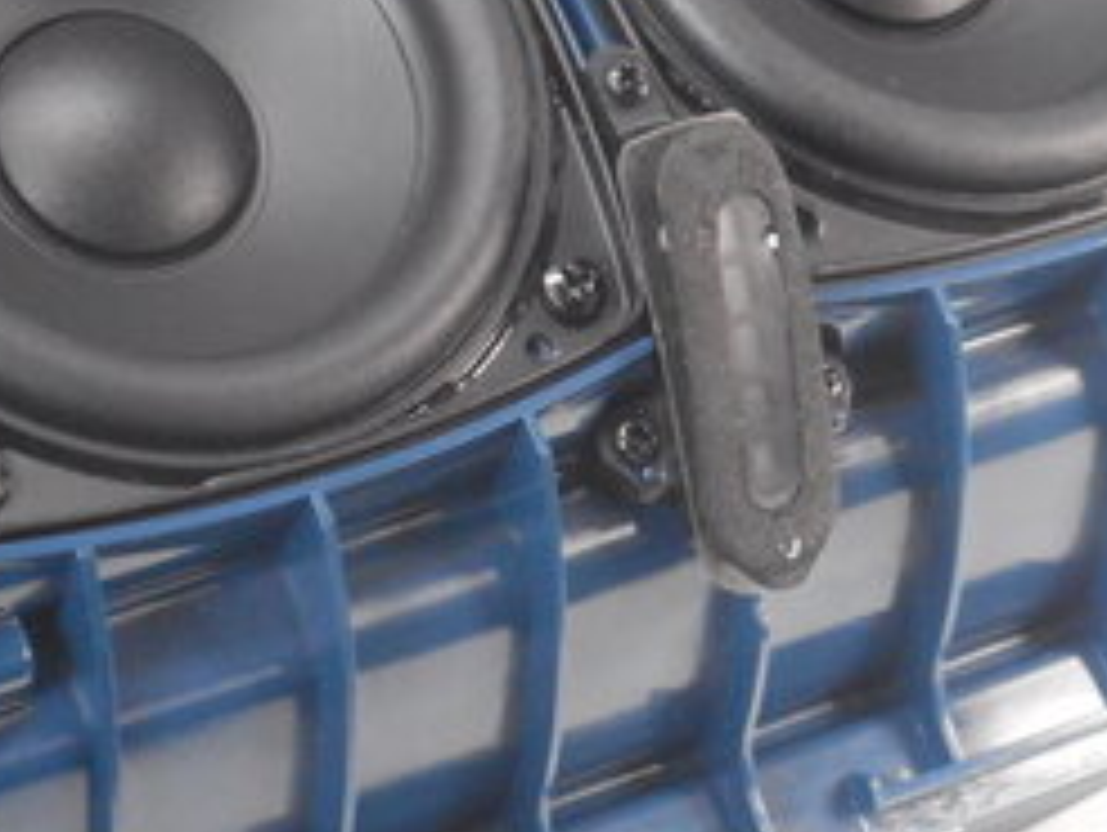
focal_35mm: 214
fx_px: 6850
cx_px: 904
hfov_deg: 9.2
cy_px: 103
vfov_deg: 6.9
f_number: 5.6
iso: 560
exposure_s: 1/60
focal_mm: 15.9
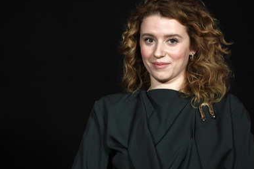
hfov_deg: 8.8
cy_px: 80
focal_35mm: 235
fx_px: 1656
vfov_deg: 5.8
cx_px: 148
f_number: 4
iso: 2500
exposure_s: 1/200
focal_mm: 200
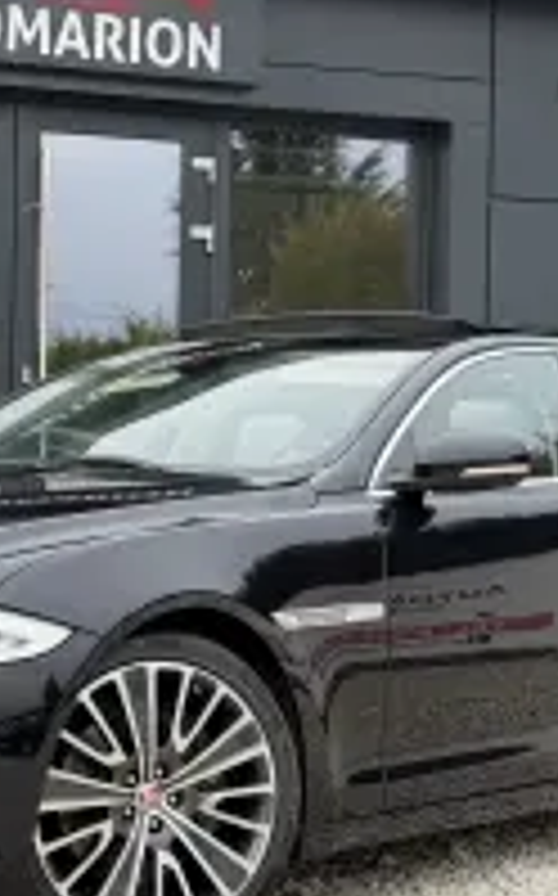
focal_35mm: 92
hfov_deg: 14.1
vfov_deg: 22.6
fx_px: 2243
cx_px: 162
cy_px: 459
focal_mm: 6.76
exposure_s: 1/164
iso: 80
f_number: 1.78
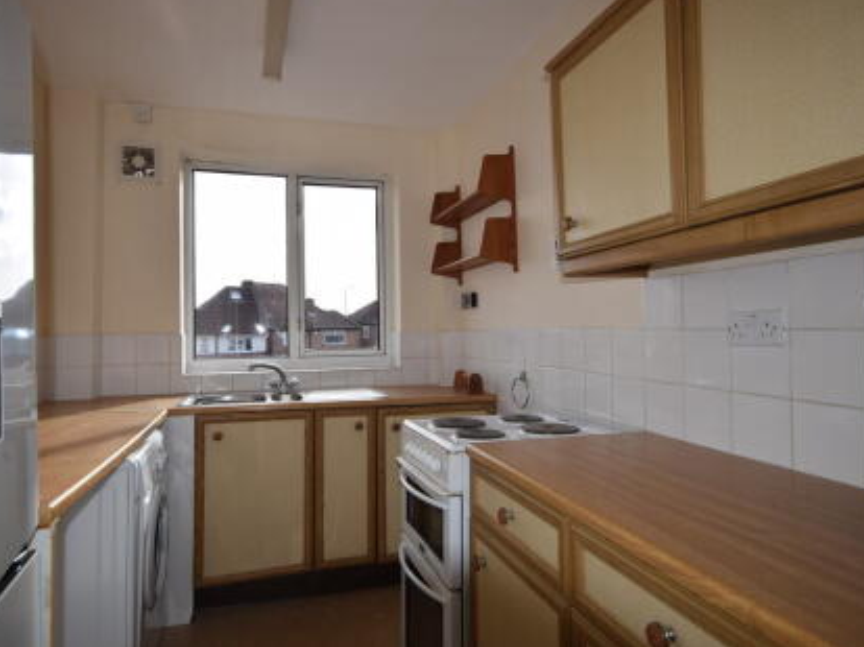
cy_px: 320
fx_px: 538
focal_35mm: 22
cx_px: 417
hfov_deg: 77.5
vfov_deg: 62.1
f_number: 5.6
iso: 100
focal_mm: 13
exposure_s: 1/125
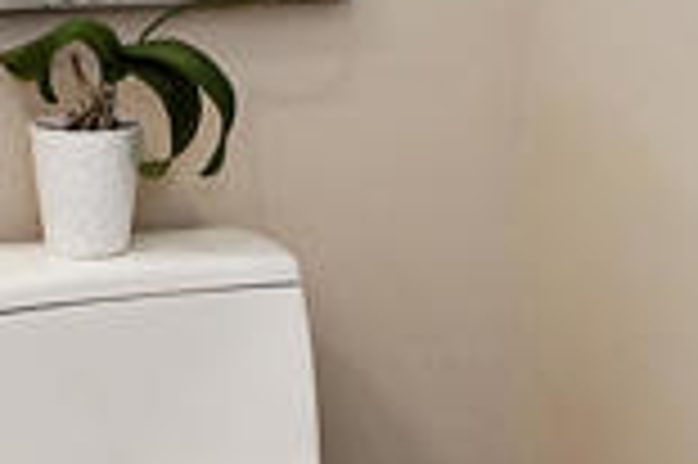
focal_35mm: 99
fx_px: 1917
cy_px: -146
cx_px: 144
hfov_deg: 20.4
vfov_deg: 13.3
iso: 400
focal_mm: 10
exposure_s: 1/30
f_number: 8
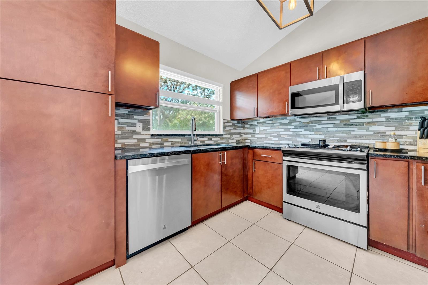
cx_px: 214
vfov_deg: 90.0
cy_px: 142
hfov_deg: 112.6
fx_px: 143
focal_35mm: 12
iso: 800
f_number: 8
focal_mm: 12
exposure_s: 1/30
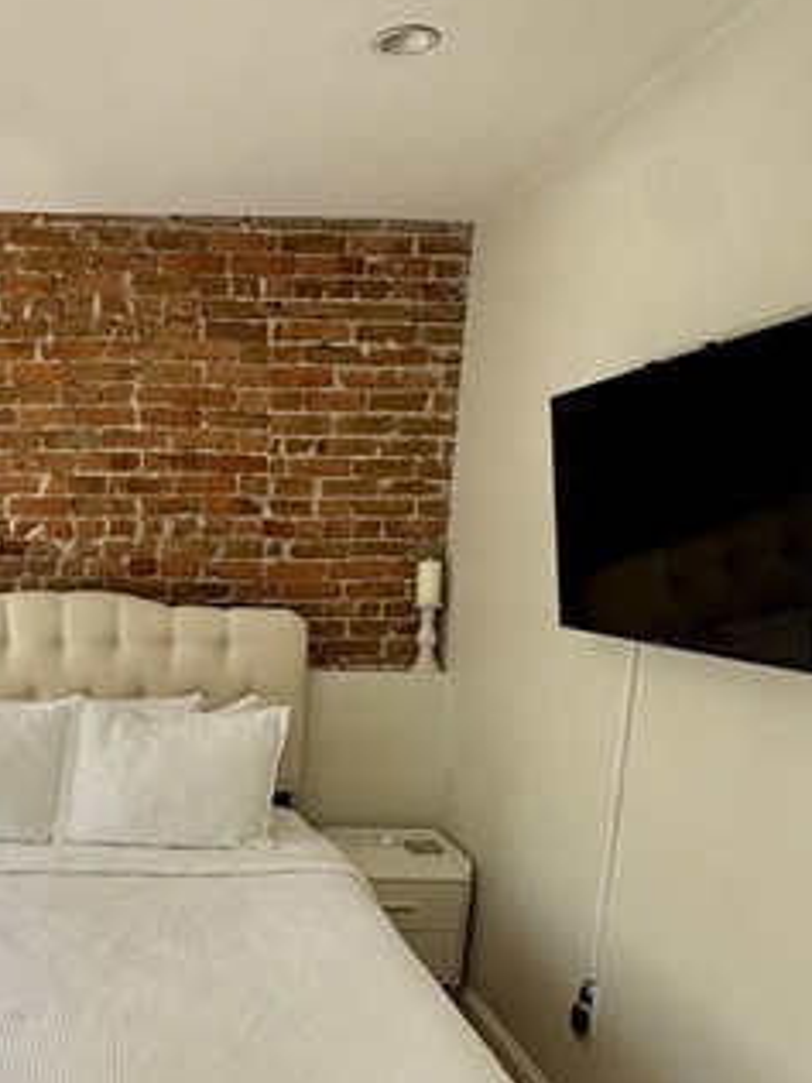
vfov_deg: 52.3
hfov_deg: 39.2
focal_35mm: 34
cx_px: 103
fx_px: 1063
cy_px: 768
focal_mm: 2.22
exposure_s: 1/99
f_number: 2.2
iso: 100
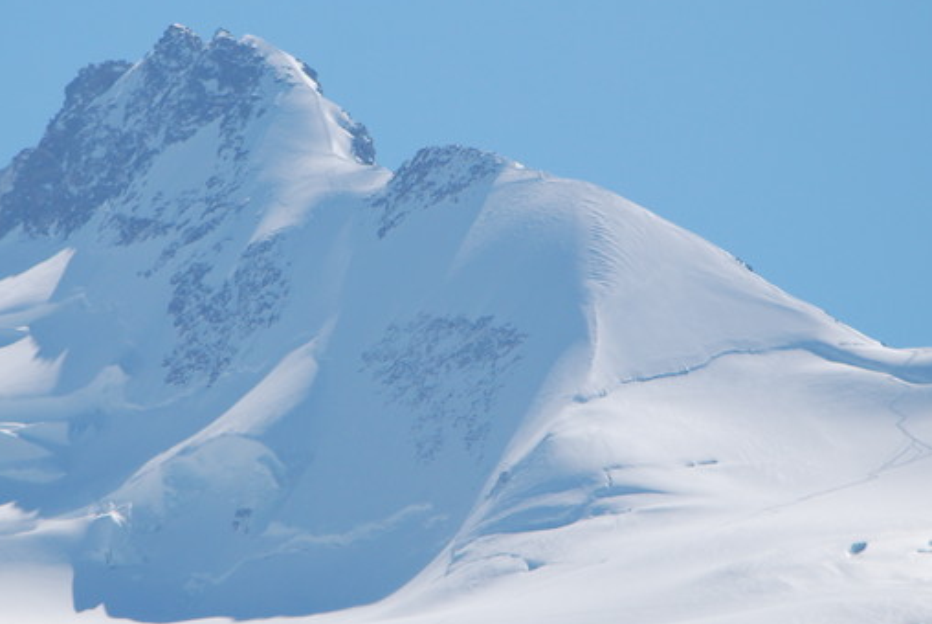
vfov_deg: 1.9
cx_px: 360
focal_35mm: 709
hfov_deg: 2.9
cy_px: 296
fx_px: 18376
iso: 200
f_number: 5.6
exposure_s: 1/2000
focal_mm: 240
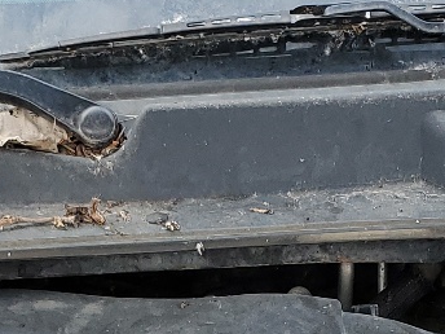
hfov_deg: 16.3
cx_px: 199
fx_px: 1555
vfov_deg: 11.2
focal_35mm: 121
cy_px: 640
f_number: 1.5
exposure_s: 1/312
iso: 50
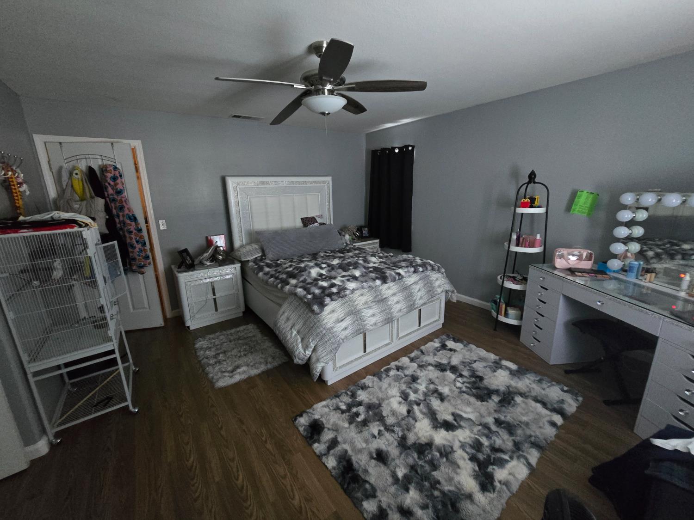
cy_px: 260
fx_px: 261
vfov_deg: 89.9
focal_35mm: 13
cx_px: 347
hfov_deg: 106.2
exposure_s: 1/24
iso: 1250
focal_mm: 2.2
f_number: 2.2
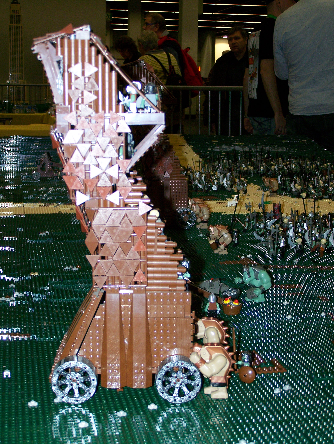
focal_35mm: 64
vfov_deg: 30.2
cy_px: 222
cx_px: 167
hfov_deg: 23.0
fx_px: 822
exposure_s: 1/80
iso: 160
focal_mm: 10.7
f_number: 3.2
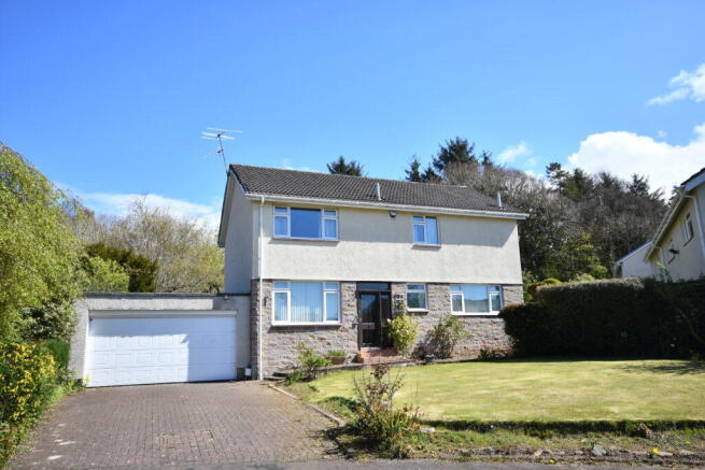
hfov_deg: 67.4
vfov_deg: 48.0
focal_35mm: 27
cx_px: 352
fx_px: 529
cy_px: 235
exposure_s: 1/250
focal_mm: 18
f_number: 7.1
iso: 100
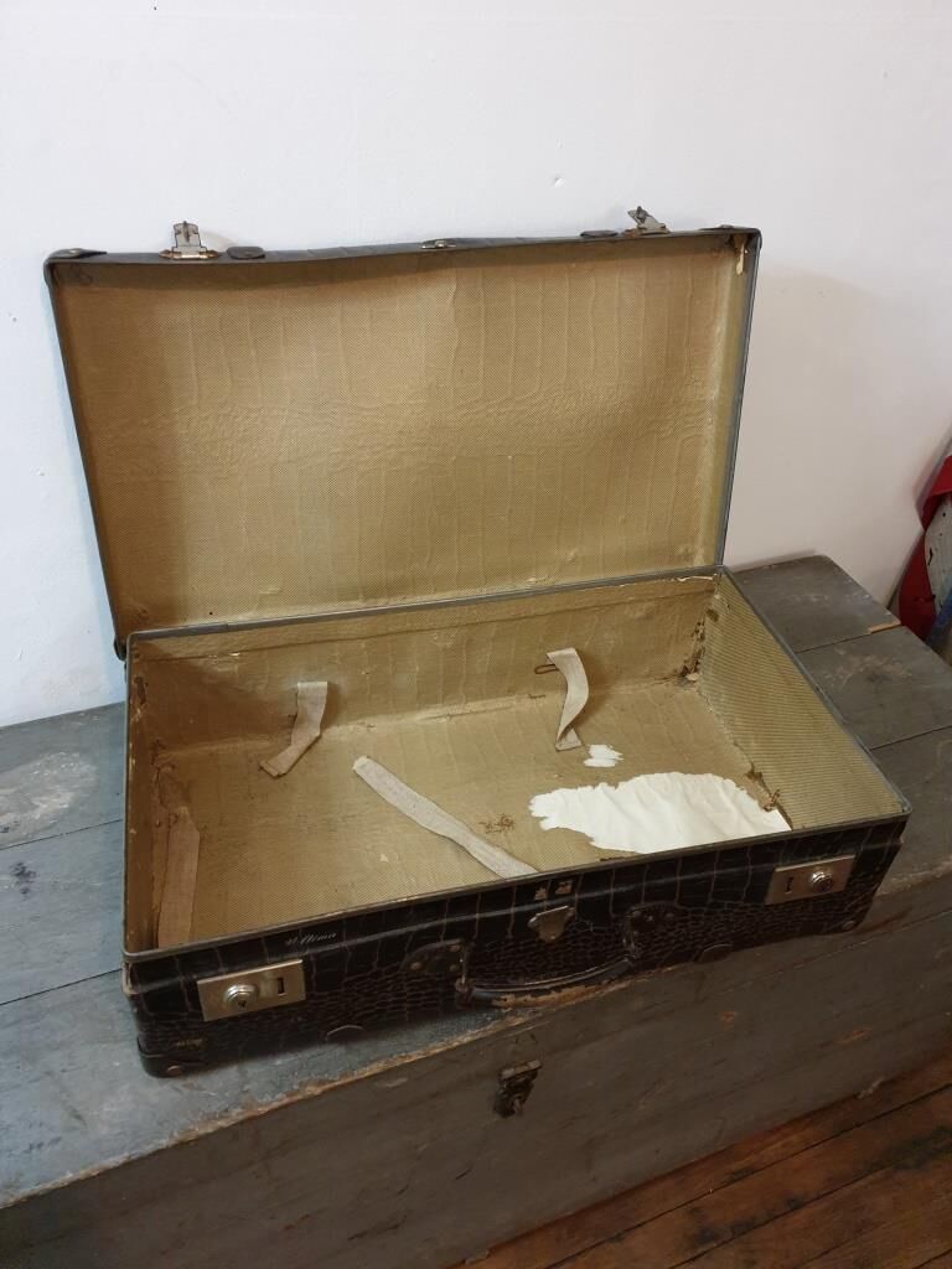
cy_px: 634
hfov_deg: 53.1
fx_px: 953
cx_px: 476
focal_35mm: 26
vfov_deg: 67.3
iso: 320
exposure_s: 1/33
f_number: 1.5
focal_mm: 4.3
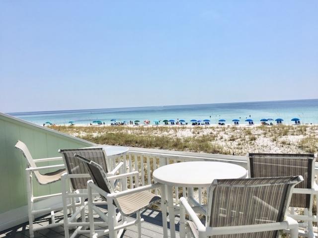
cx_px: 159
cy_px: 119
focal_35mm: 29
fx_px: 266
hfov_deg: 61.7
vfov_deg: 48.2
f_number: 2.2
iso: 25
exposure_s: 1/3344
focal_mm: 4.15
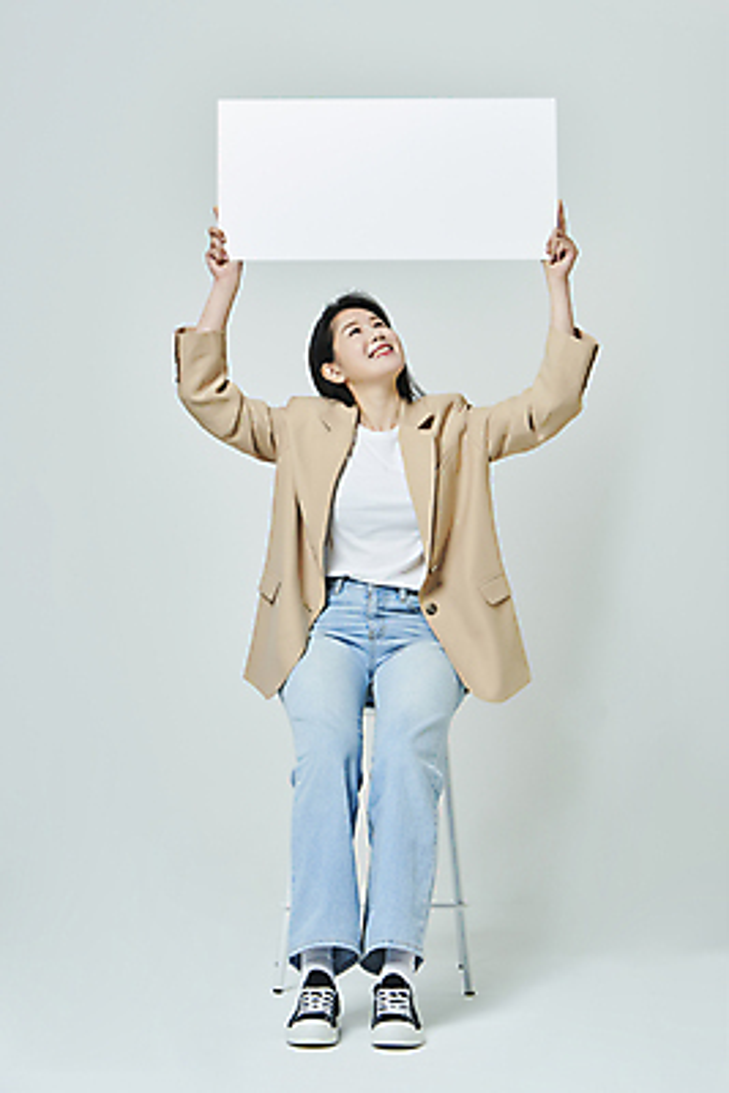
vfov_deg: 32.4
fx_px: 1881
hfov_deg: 21.9
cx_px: 364
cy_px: 546
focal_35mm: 62
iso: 100
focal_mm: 62
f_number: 11
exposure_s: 1/125
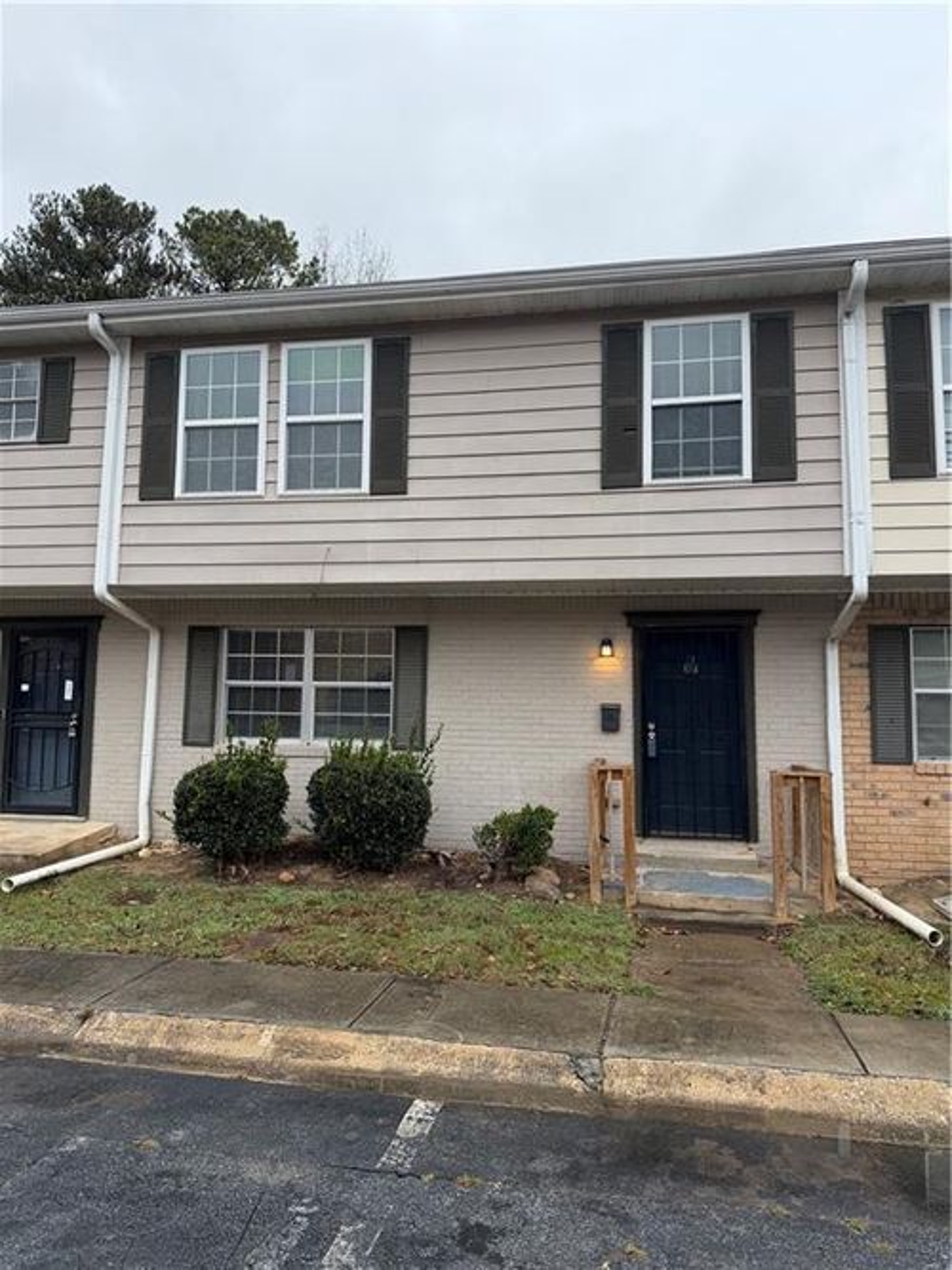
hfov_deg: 56.8
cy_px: 635
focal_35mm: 24
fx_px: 880
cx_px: 476
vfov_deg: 71.6
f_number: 1.78
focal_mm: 6.76
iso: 100
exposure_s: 1/555
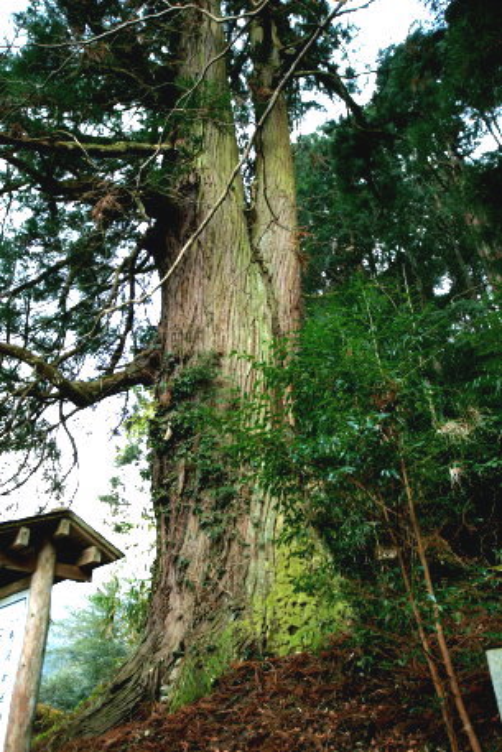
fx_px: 585
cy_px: 376
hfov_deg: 46.4
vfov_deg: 65.5
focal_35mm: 28
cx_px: 251
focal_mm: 28
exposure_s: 1/20
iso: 320
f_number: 3.5
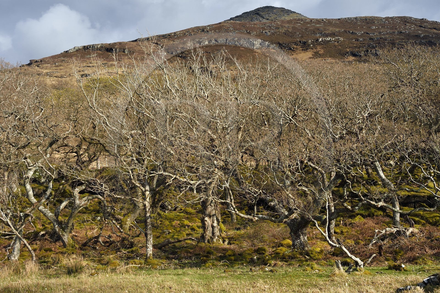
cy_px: 146
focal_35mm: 46
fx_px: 562
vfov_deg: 29.2
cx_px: 220
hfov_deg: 42.8
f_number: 6.3
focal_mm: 46
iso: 200
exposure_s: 1/640
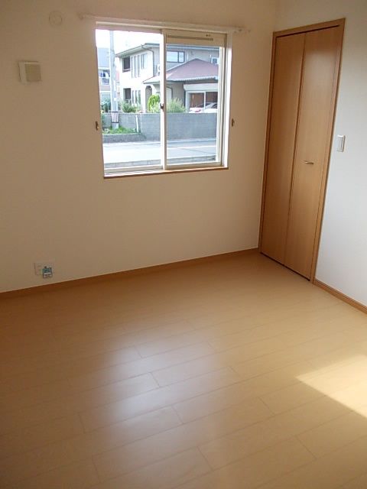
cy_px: 244
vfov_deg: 63.4
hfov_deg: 49.7
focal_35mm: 28
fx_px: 396
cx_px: 184
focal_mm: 4
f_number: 2.7
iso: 200
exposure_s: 1/200
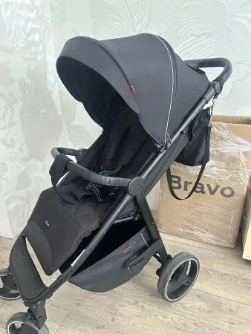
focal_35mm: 24
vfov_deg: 71.6
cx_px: 126
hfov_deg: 56.9
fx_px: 232
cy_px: 167
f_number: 1.78
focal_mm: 6.86
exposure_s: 1/42
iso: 1000
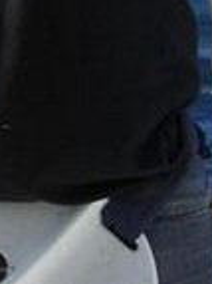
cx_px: -186
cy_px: -157
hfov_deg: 8.4
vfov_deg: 11.3
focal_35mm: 168
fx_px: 1374
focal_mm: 7.9
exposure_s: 1/640
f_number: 4
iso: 80
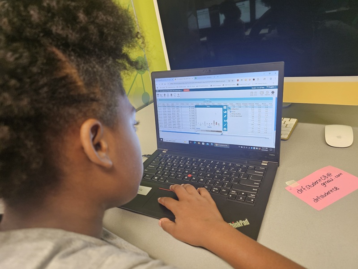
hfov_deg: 73.9
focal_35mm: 23
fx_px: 238
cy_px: 134
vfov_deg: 58.9
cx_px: 179
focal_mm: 6.3
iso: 500
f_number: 1.7
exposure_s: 1/120
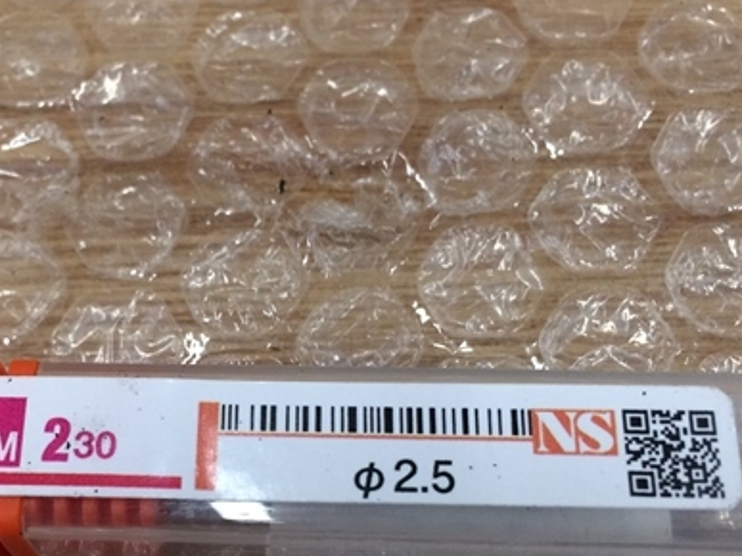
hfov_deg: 39.1
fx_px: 1029
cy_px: 439
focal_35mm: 48
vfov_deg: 29.6
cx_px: 238
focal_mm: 4.15
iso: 64
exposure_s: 1/30
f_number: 2.2
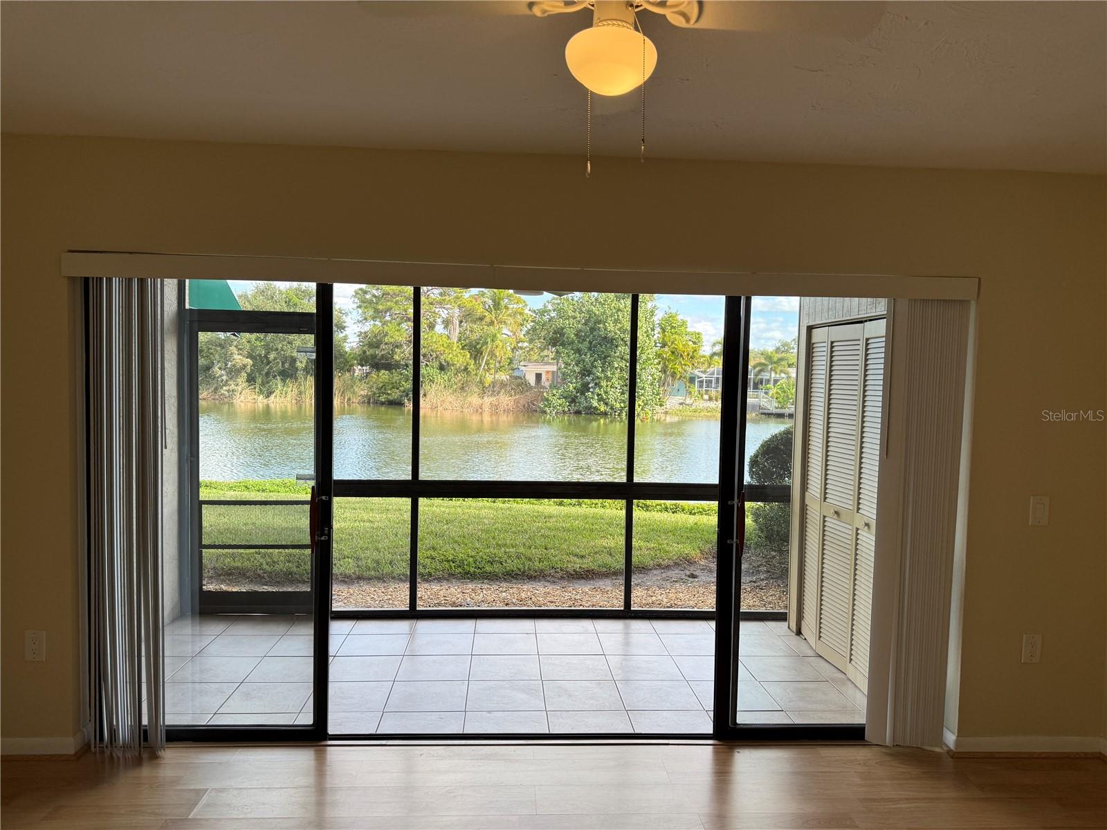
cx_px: 554
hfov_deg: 71.6
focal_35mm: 24
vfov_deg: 56.8
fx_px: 768
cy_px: 415
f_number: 1.78
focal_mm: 6.76
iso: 100
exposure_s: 1/501
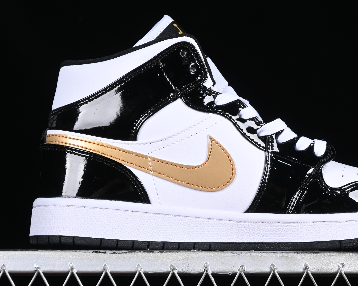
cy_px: 136
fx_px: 1187
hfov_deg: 17.1
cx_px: 239
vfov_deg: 13.8
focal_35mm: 112
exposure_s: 1/80
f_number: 6.3
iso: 160
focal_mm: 50
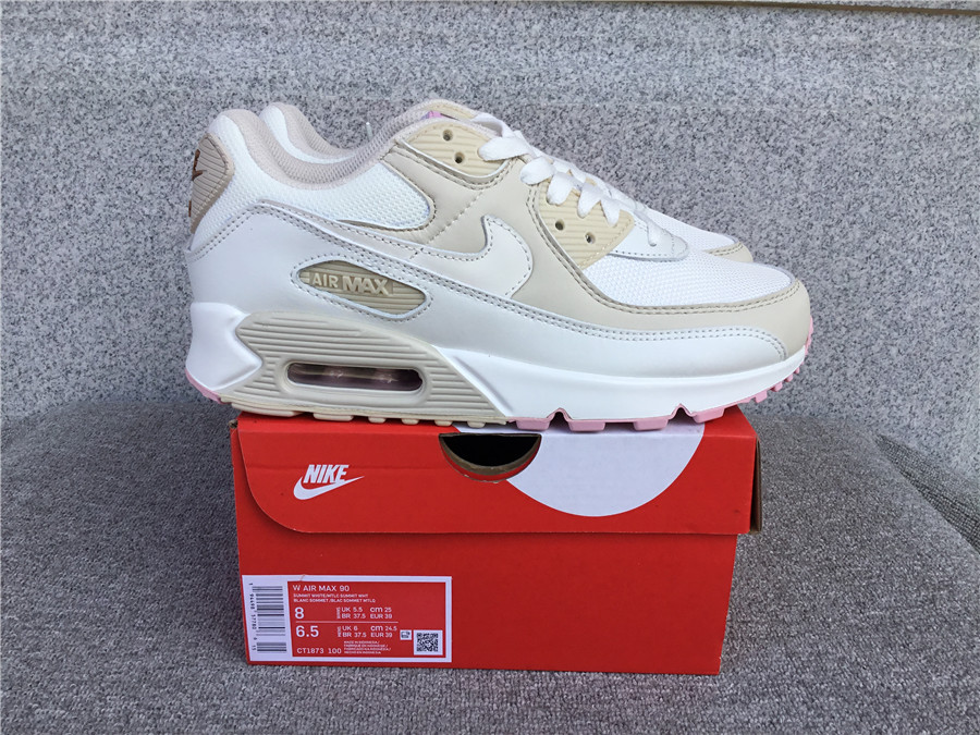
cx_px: 490
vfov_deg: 45.4
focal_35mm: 31
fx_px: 878
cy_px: 368
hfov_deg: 58.4
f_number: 2.4
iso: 25
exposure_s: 1/515
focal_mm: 3.3
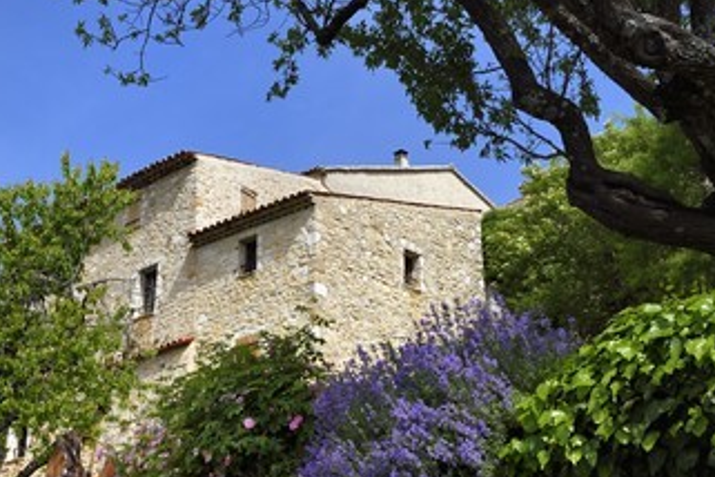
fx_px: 1092
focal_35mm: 55
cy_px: 270
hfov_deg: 36.2
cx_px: 351
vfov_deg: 24.6
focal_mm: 42
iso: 200
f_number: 8
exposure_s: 1/640
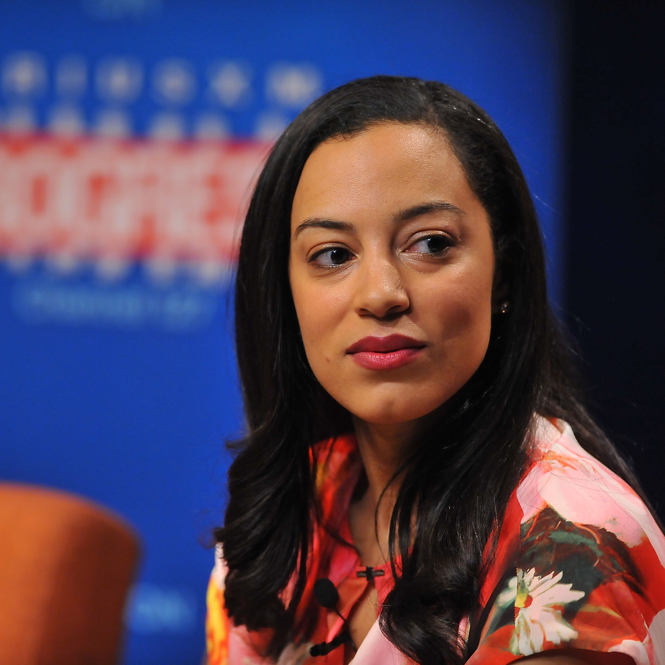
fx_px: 8346
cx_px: 251
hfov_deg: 4.6
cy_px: 332
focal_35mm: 384
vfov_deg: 4.6
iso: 2500
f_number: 4
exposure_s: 1/250
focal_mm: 300
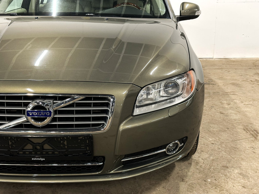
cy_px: 97
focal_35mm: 48
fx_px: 359
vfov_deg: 30.3
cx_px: 130
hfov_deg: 39.6
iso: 200
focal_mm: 6.86
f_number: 1.8
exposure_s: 1/35
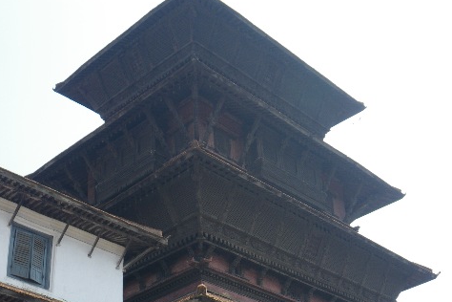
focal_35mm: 59
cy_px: 247
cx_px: 224
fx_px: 741
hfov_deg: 33.9
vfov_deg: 22.6
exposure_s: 1/160
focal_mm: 7.5
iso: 50
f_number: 5
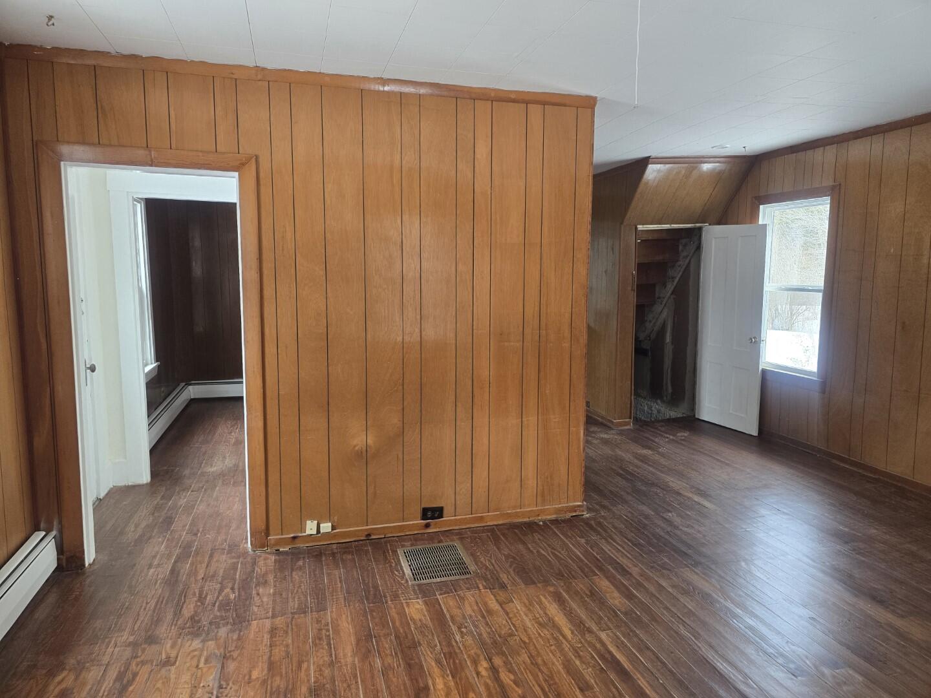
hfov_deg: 73.9
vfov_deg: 58.9
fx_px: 619
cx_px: 466
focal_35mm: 23
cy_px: 349
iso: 160
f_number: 1.7
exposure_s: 1/180
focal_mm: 6.3
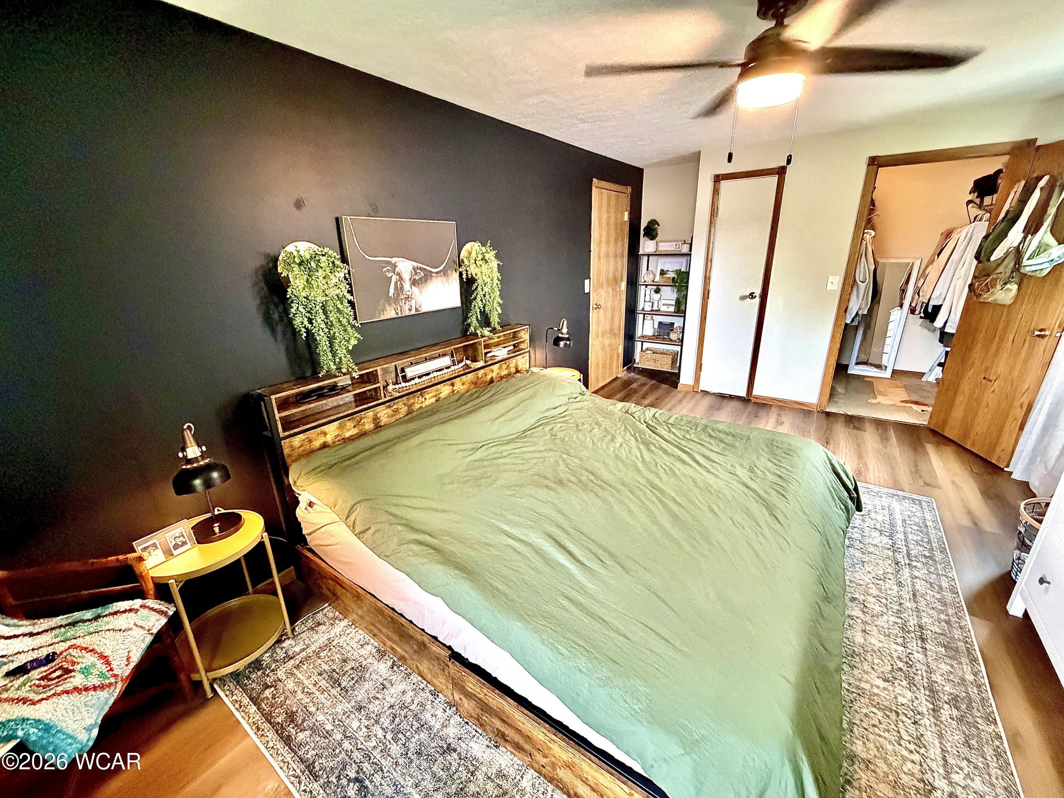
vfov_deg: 85.7
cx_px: 532
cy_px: 399
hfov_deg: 102.1
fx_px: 430
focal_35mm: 14
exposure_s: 1/60
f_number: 2.2
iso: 800
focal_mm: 2.22
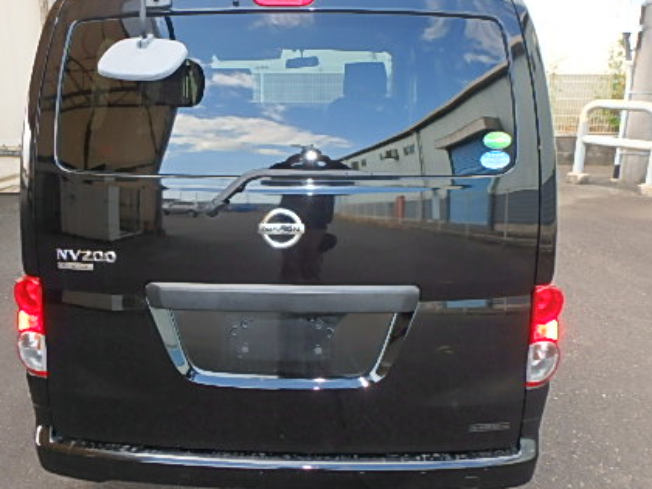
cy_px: 242
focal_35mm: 32
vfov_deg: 44.2
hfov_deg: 56.6
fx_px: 603
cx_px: 286
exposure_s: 1/80
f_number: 3.5
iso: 125
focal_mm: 3.7
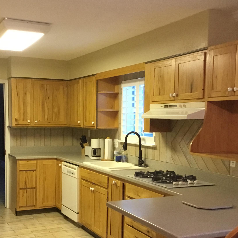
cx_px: 116
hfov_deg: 34.0
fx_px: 389
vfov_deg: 33.8
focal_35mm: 50
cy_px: 151
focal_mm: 3.3
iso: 200
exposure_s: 1/17
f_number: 2.4
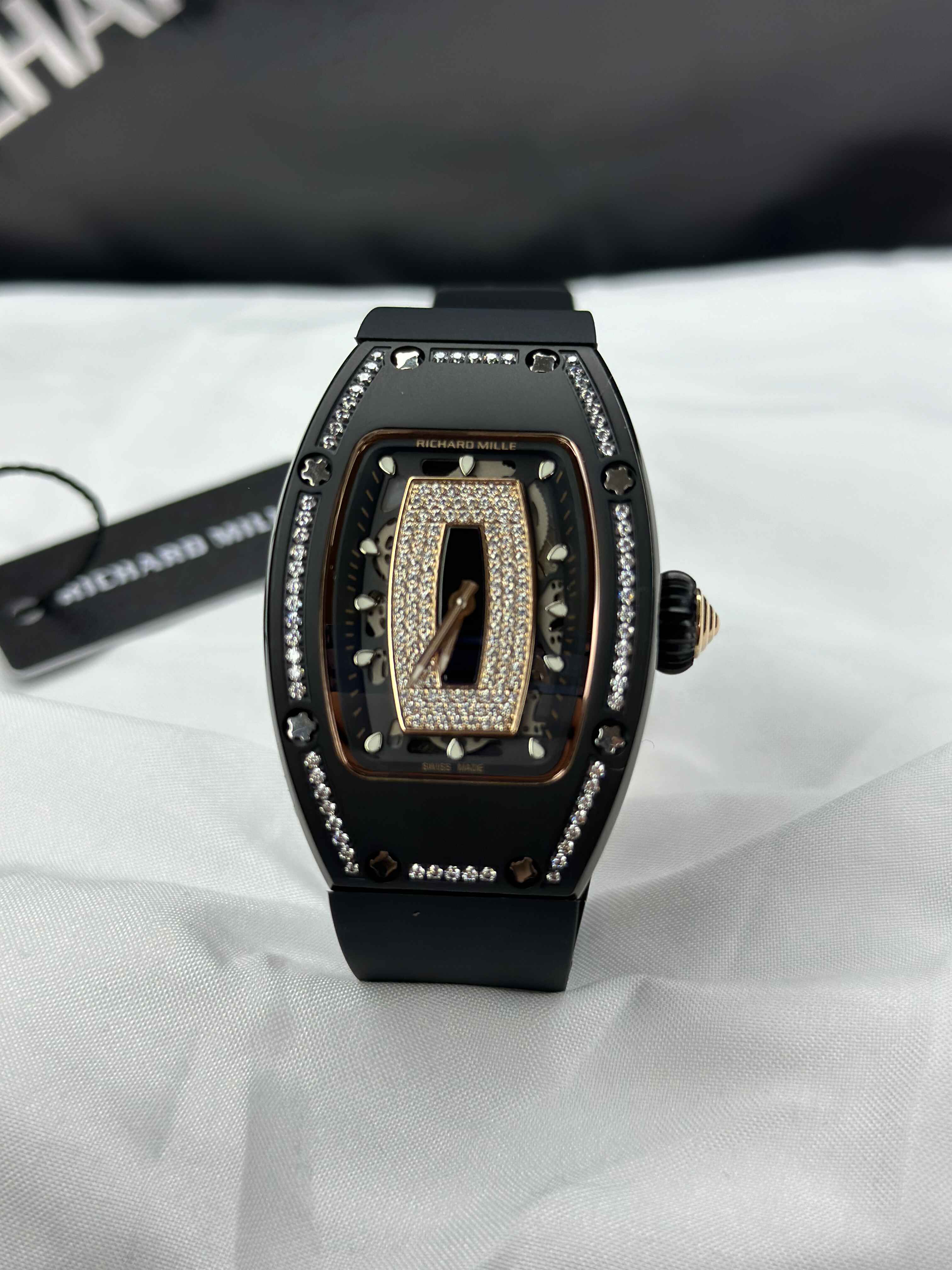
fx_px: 1760
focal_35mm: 48
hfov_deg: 30.3
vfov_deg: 39.7
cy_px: 635
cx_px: 476
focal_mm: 6.86
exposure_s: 1/612
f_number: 1.78
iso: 80
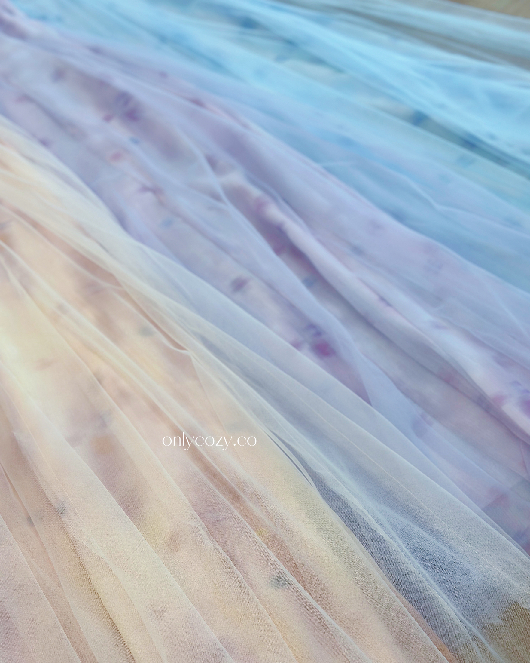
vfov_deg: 36.6
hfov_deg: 29.7
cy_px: 359
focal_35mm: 51
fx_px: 1000
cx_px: 270
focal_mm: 6.86
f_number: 1.78
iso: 64
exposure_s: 1/50
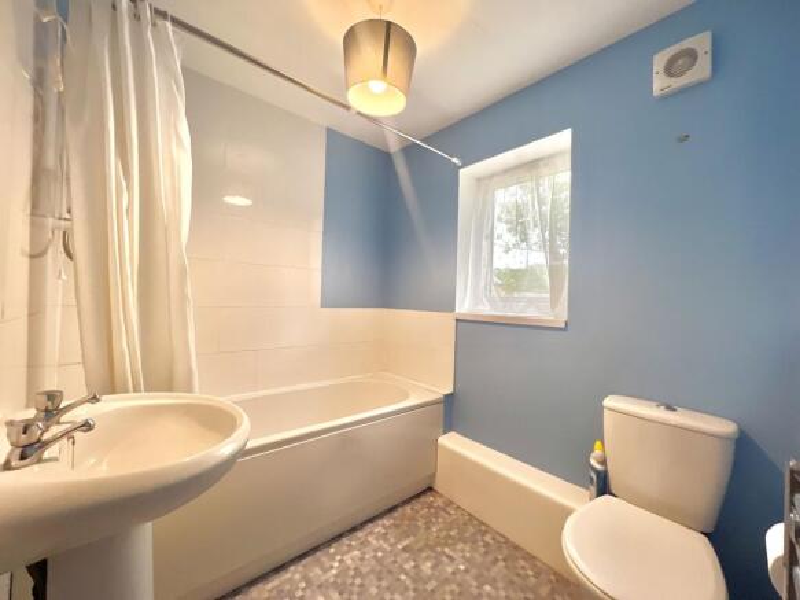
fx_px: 300
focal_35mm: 13
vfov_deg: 89.9
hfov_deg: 106.2
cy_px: 300
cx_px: 400
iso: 125
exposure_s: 1/99
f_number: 1.8
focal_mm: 1.57
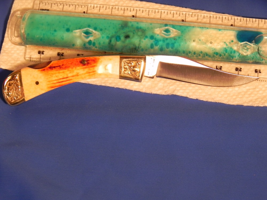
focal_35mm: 129
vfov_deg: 11.5
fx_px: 995
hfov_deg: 15.3
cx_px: 134
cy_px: 100
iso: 160
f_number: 4.5
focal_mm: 23
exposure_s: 1/118
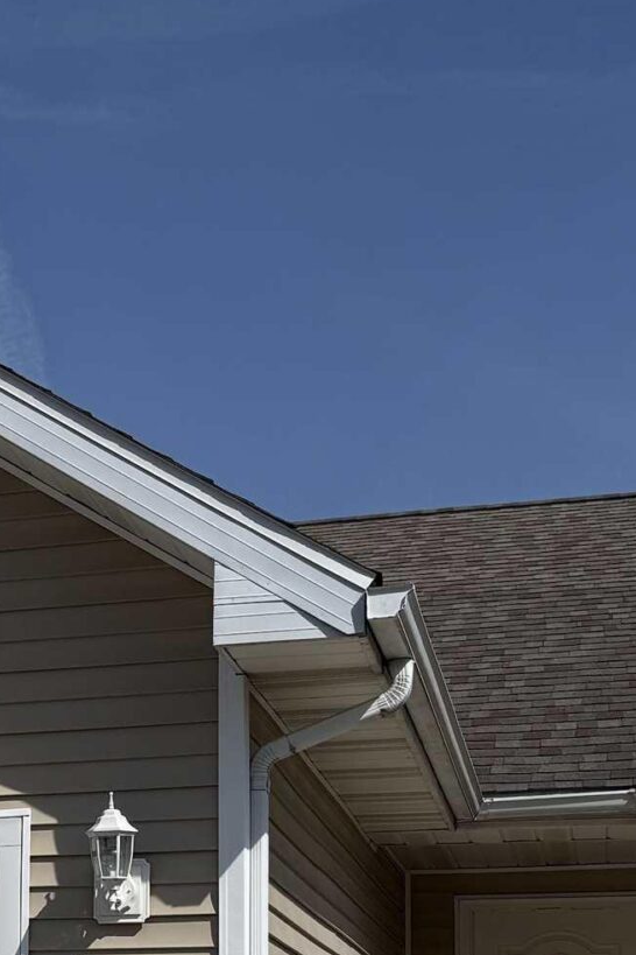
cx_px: -154
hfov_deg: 16.7
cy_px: 954
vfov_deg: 24.8
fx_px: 2067
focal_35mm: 78
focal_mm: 6.76
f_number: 1.78
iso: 80
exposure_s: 1/10309
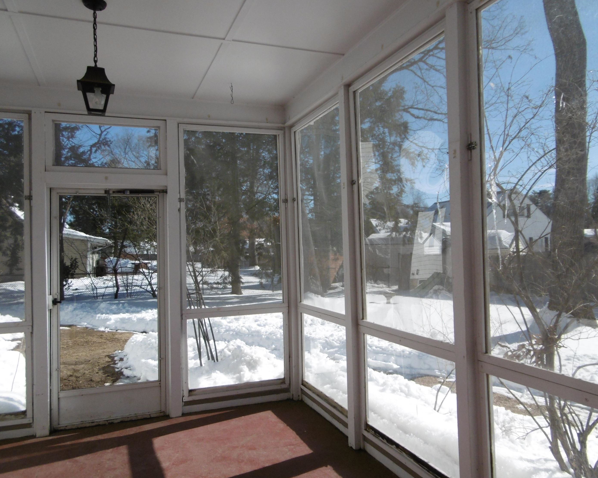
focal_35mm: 26
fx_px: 460
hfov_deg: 66.0
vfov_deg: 54.9
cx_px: 296
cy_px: 241
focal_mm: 4.3
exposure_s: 1/250
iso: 100
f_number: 7.8
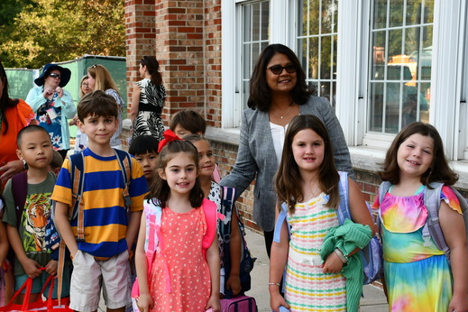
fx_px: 962
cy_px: 229
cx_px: 231
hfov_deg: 27.3
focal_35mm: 74
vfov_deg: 18.3
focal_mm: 32
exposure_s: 1/250
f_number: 5.6
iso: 360
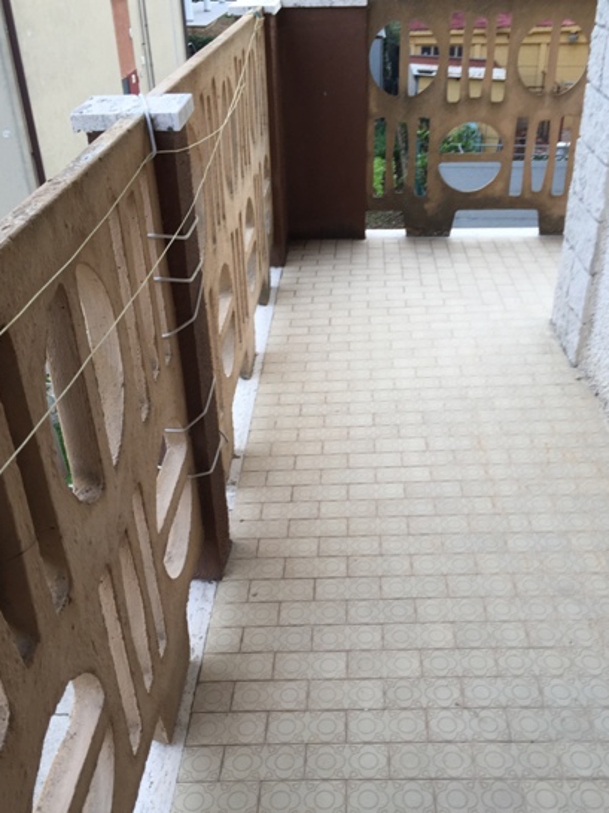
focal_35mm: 34
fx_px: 798
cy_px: 453
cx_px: 326
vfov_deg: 53.9
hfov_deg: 41.7
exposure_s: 1/100
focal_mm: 4.15
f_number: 2.2
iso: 40
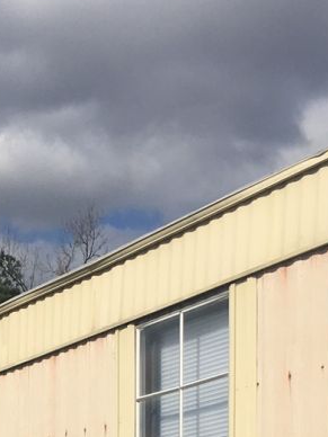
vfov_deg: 16.1
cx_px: -104
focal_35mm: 112
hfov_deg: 12.8
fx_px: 1415
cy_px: 646
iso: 25
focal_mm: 4.15
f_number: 2.2
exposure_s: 1/3846
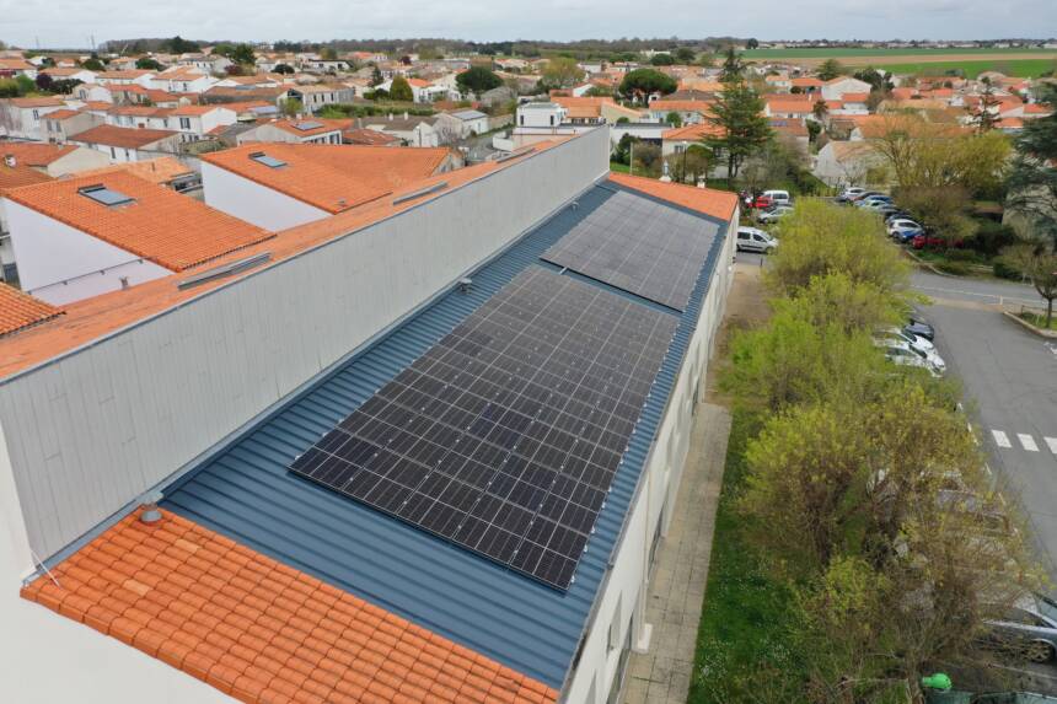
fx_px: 822
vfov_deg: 46.4
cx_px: 528
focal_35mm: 28
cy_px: 352
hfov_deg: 65.5
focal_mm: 10.26
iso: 100
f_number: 5
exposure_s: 1/200
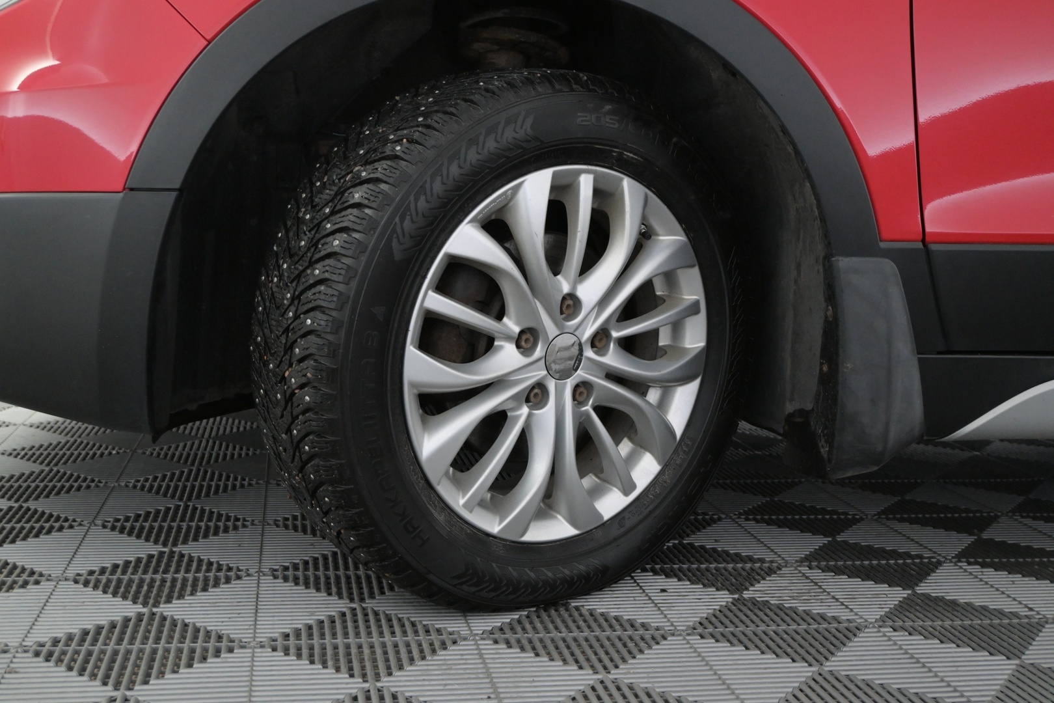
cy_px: 352
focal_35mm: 40
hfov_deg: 48.7
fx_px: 1164
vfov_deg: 33.6
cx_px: 527
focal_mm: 26.5
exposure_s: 1/100
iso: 2500
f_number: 5
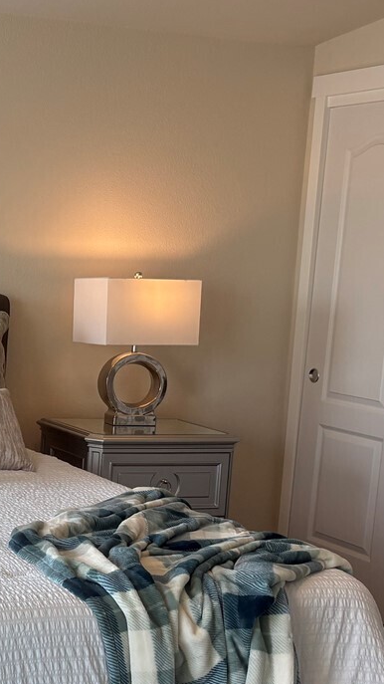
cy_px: 387
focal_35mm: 66
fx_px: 1196
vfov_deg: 31.9
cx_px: -126
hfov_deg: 17.1
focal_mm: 5.96
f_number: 1.6
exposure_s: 1/143
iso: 40
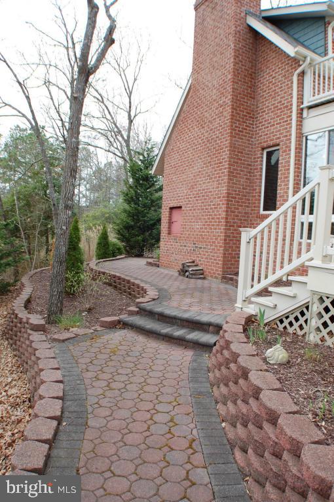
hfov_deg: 39.9
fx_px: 460
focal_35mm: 33
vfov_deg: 57.3
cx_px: 167
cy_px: 251
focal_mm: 22
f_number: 6.3
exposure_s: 1/160
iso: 200
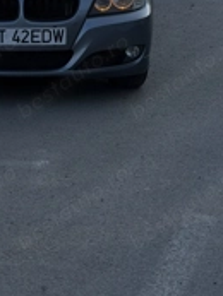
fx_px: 952
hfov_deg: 13.3
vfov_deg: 17.2
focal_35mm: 111
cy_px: -24
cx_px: 27
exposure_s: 1/1116
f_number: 1.78
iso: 80
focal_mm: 6.76
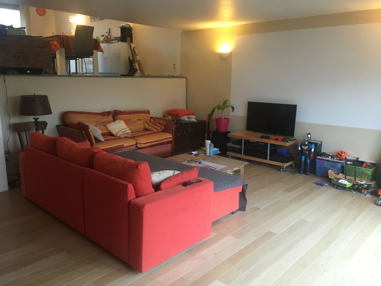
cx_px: 190
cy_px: 143
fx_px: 319
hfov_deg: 61.7
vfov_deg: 48.2
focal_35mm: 29
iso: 200
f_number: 2.2
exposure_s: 1/33
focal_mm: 4.15
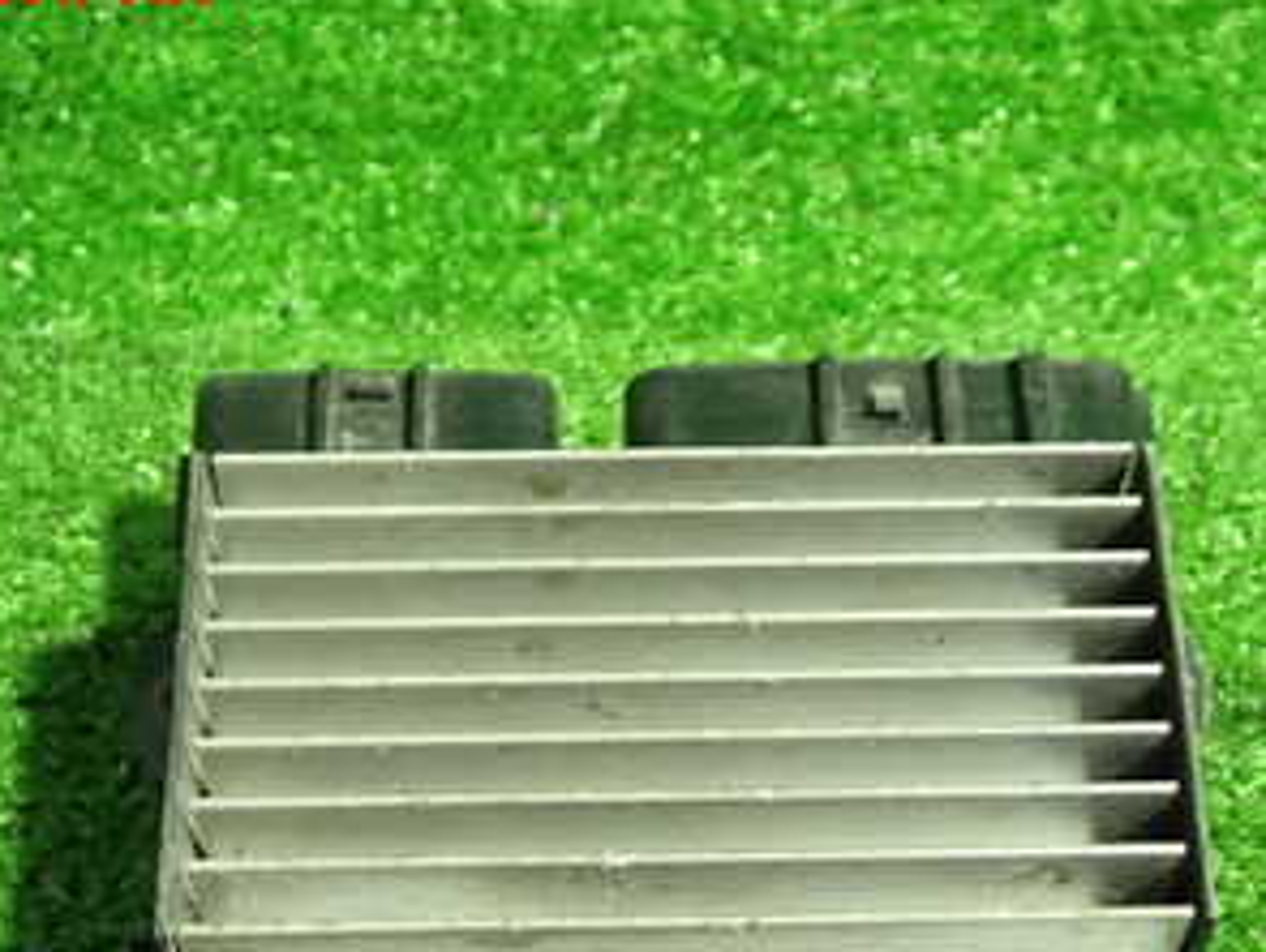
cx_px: 721
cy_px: 888
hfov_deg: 29.8
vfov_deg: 22.0
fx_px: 2380
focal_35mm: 65
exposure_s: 1/30
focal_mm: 5.79
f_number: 2.4
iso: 500
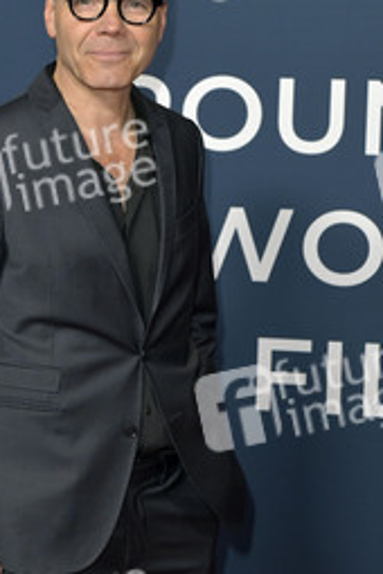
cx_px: 106
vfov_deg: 21.7
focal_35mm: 94
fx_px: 1500
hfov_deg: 14.5
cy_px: 286
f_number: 6.3
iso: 1600
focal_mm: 60
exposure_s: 1/200
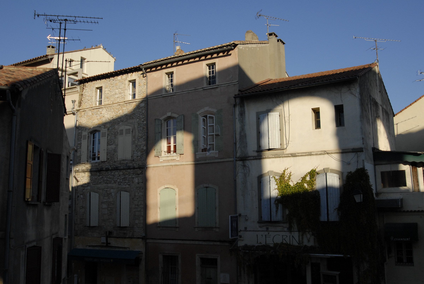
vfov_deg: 37.0
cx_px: 212
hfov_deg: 53.1
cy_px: 142
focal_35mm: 36
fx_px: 424
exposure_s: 1/1600
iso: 400
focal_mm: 24
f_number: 5.6
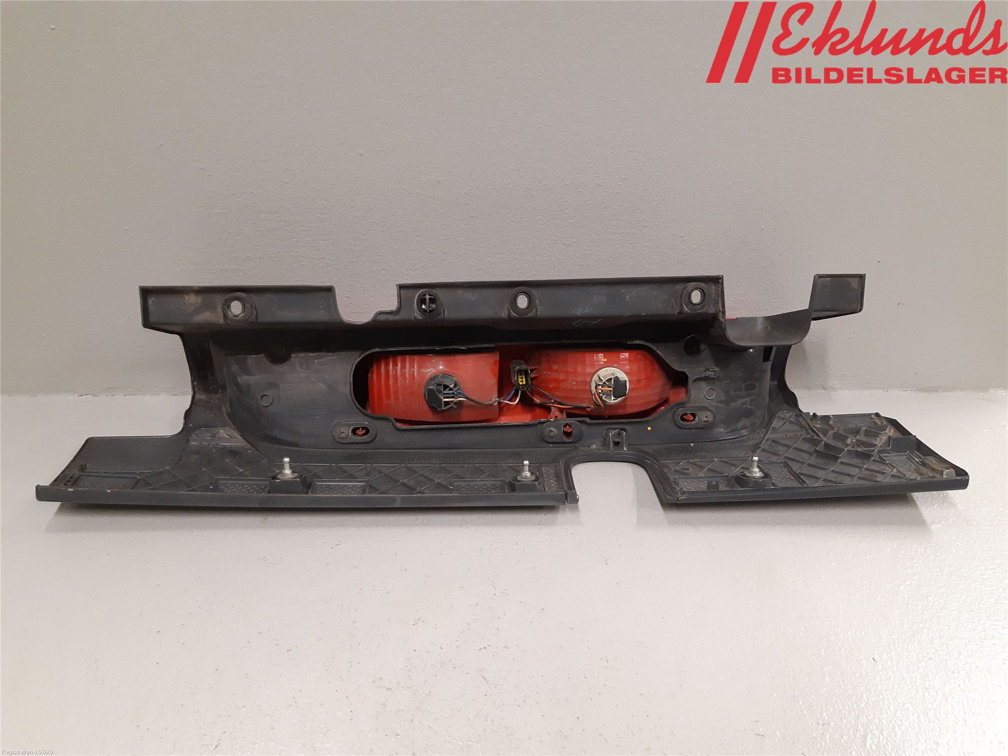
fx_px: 757
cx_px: 504
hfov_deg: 67.3
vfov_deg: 53.1
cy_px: 378
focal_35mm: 26
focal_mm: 3.93
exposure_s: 1/50
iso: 200
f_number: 1.7
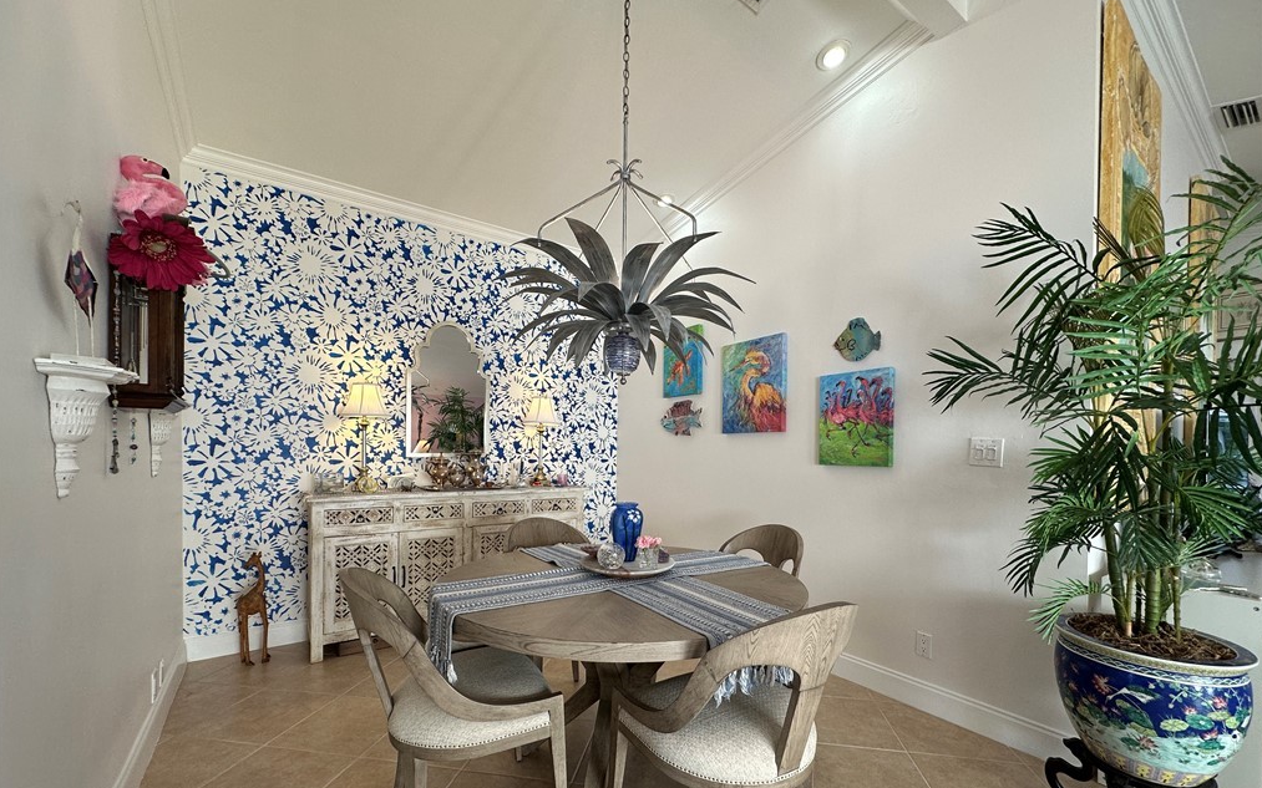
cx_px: 630
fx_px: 516
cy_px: 458
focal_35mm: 15
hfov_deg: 101.5
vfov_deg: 74.2
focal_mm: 2.22
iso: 125
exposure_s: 1/120
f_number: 2.2
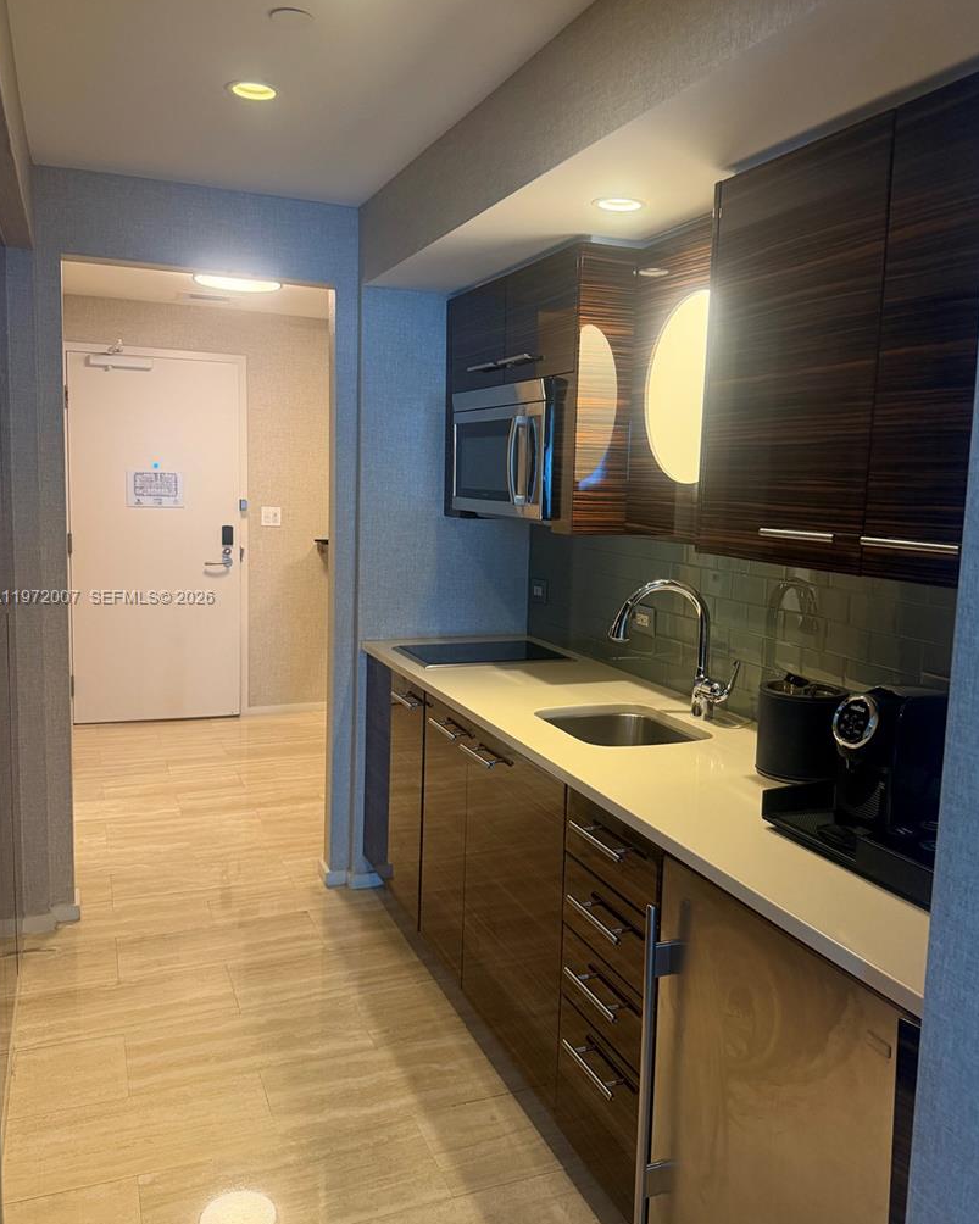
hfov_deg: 51.4
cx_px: 536
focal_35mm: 28
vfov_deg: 62.2
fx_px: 1014
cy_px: 599
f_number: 1.78
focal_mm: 6.76
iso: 320
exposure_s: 1/60
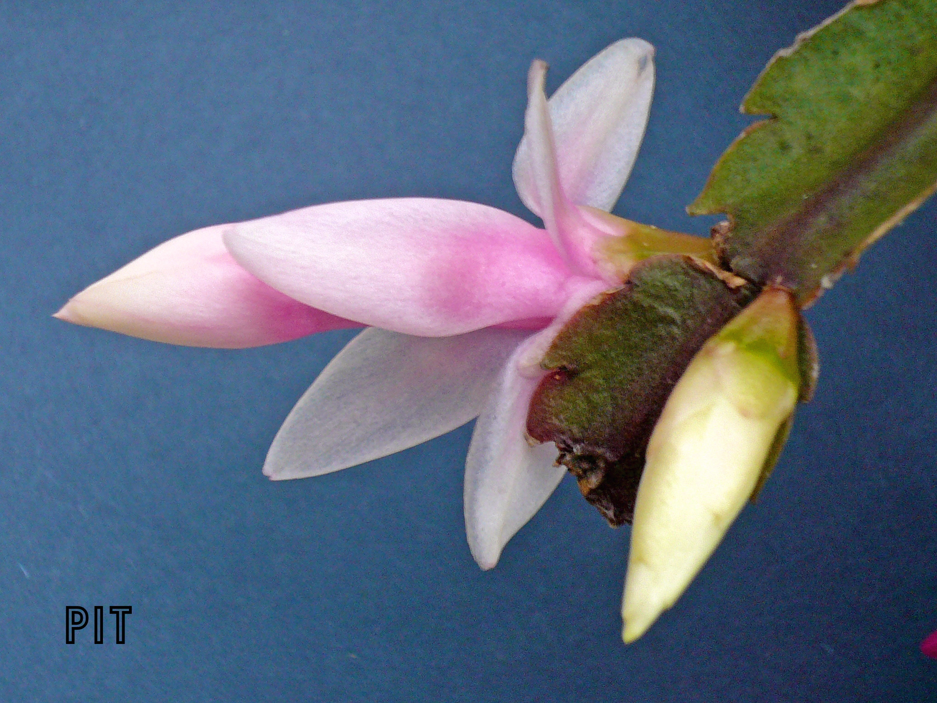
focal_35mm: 80
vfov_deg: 18.4
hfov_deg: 24.4
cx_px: 468
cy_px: 352
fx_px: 2165
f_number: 3.8
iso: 100
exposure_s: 1/15
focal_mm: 8.8
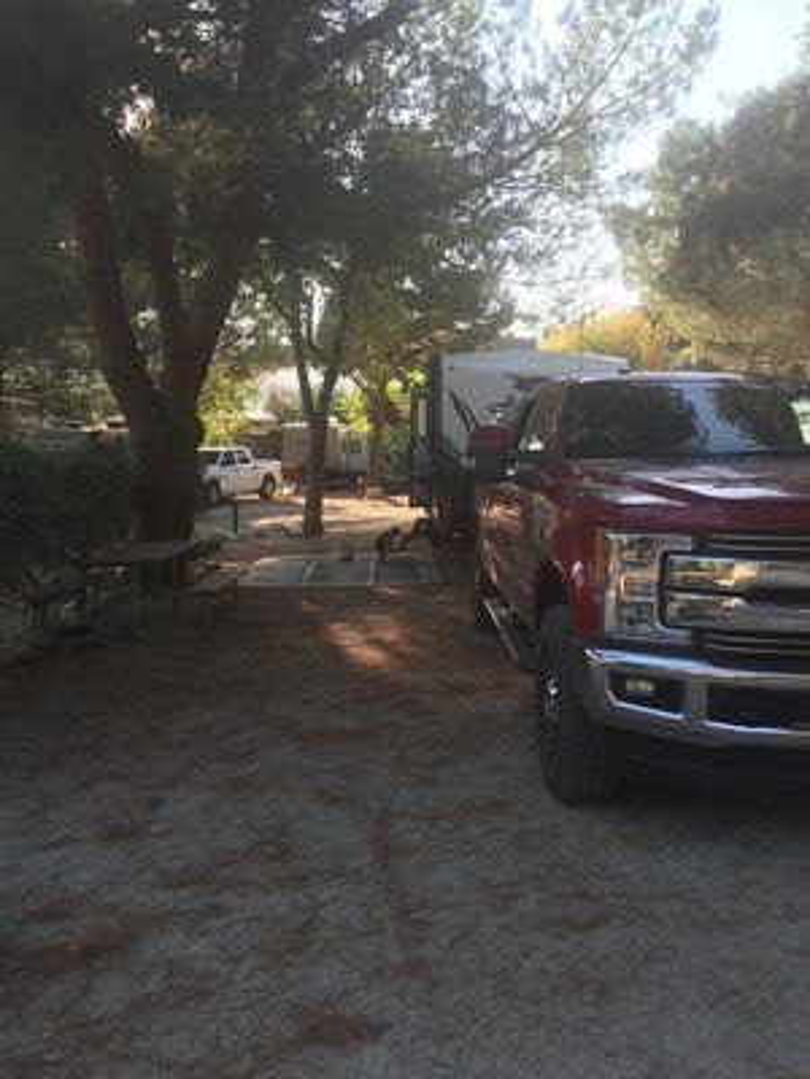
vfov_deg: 61.7
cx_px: 405
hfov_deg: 48.2
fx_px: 905
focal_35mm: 29
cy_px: 540
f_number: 2.2
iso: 32
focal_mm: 4.15
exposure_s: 1/222
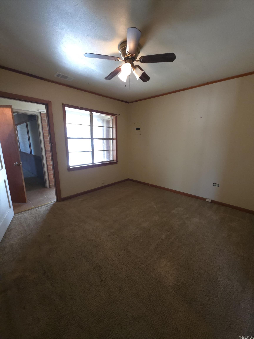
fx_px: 127
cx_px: 127
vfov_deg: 106.2
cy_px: 170
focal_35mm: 13
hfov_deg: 89.9
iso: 500
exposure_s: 1/30
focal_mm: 2.2
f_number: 1.9
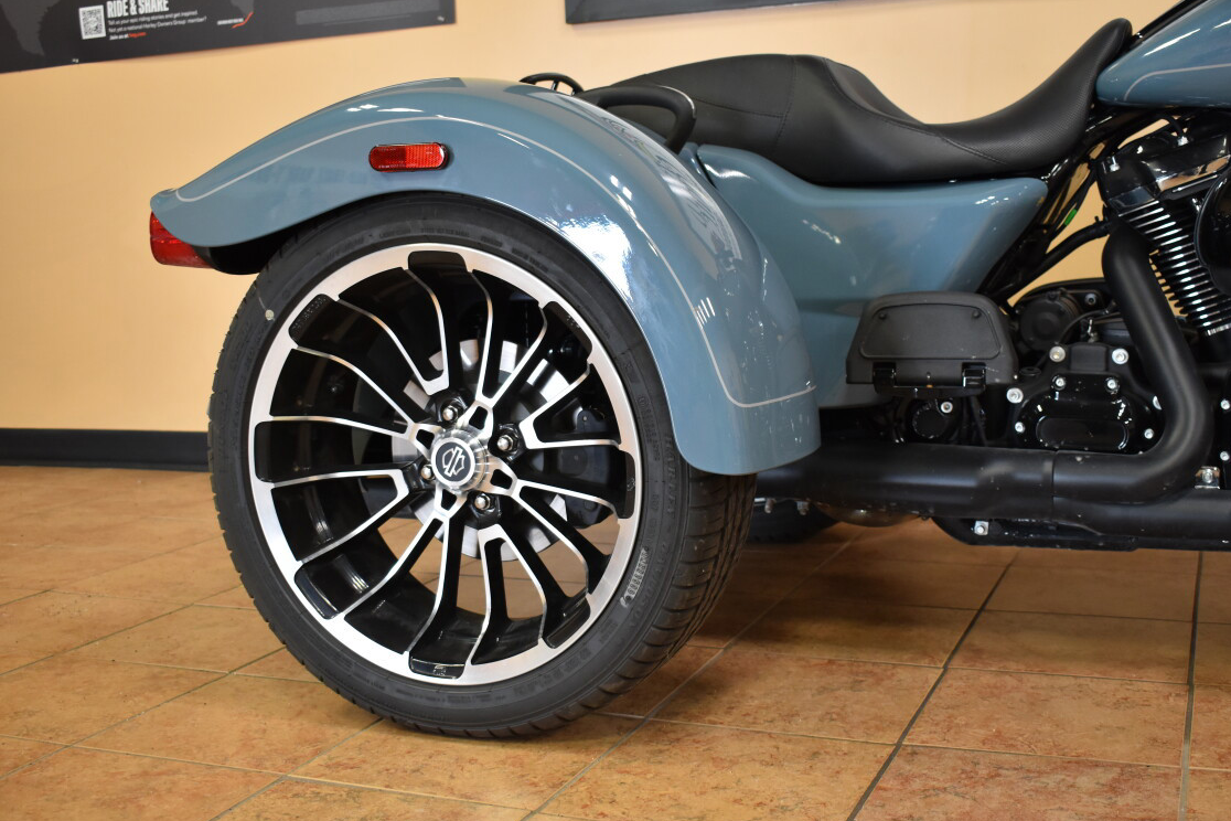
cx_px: 644
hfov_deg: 44.9
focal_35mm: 44
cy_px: 412
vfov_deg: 30.8
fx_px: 1489
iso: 900
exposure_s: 1/60
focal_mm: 27
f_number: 4
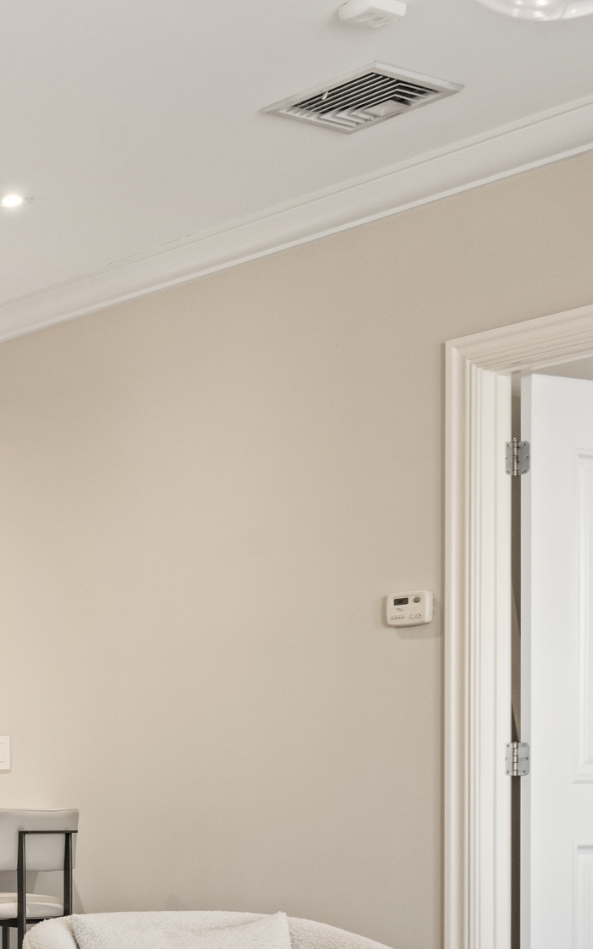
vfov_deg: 29.6
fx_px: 1733
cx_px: -403
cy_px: 810
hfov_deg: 16.8
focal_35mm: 67
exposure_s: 1/15
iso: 1250
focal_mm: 24
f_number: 8
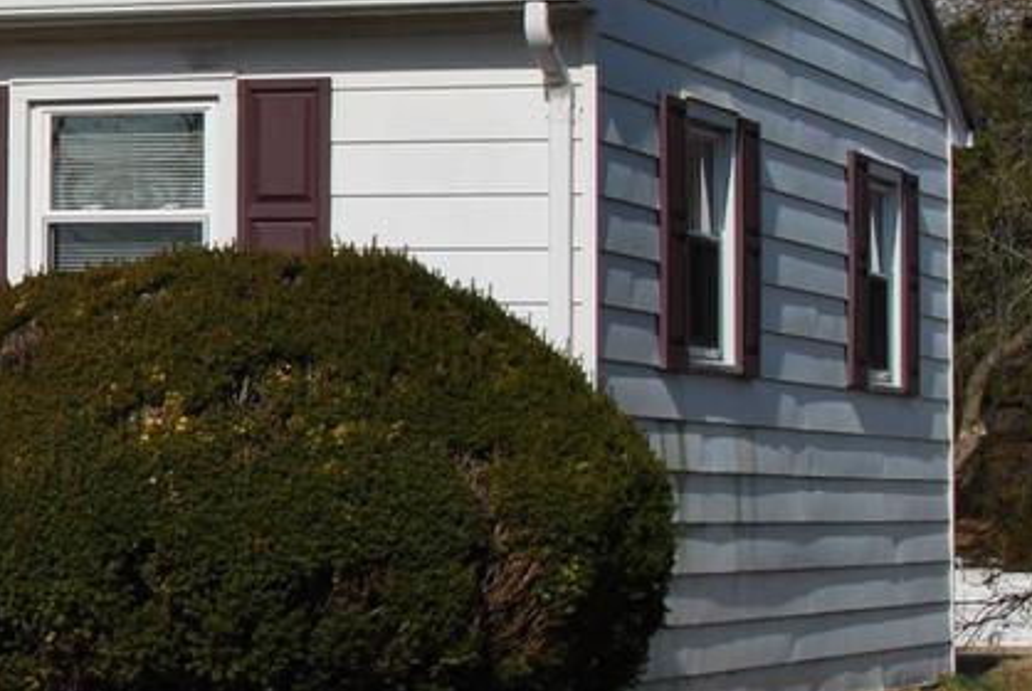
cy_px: 162
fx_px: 4450
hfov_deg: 12.3
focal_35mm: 155
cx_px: -736
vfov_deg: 8.9
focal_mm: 30
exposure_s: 1/400
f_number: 10
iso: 100
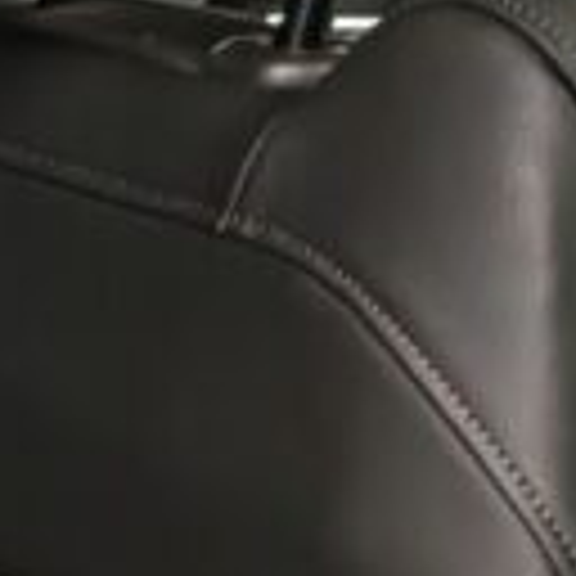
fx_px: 3069
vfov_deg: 10.5
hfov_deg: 7.6
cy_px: 742
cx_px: -1674
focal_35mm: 163
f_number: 1.6
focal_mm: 5.4
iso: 320
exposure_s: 1/50
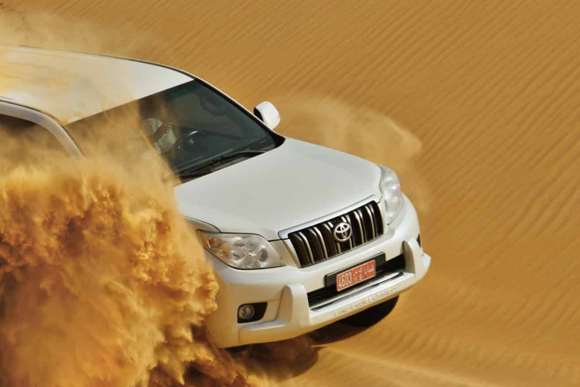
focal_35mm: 239
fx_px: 3851
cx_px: 159
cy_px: 168
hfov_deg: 8.6
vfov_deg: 5.8
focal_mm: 130
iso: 100
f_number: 8
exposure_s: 1/320
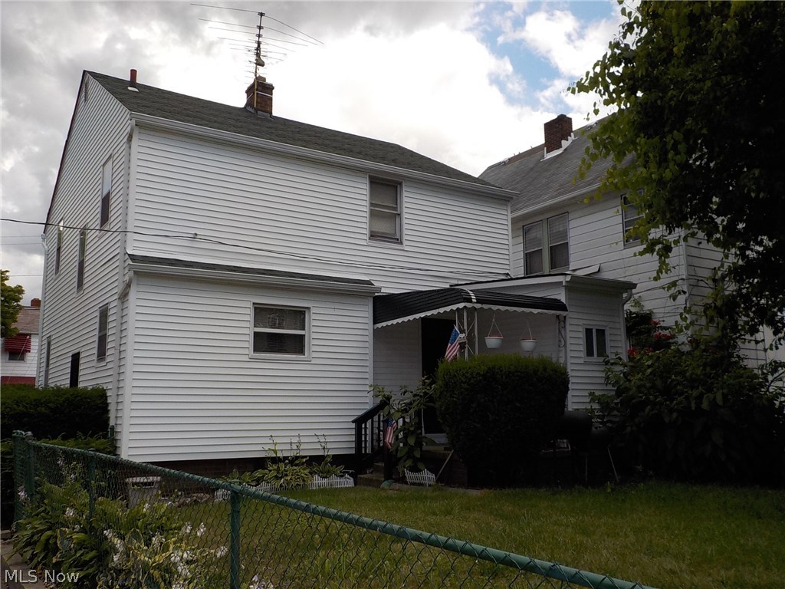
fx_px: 680
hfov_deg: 60.0
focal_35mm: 30
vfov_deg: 46.8
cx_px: 392
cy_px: 294
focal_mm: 4.1
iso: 125
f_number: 3.3
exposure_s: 1/1250
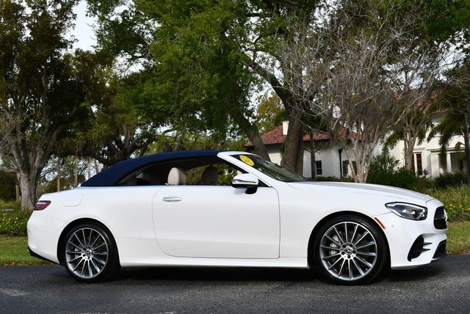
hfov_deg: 38.2
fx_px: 679
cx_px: 235
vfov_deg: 26.0
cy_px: 157
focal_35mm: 52
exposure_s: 1/250
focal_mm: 26
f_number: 8
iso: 160
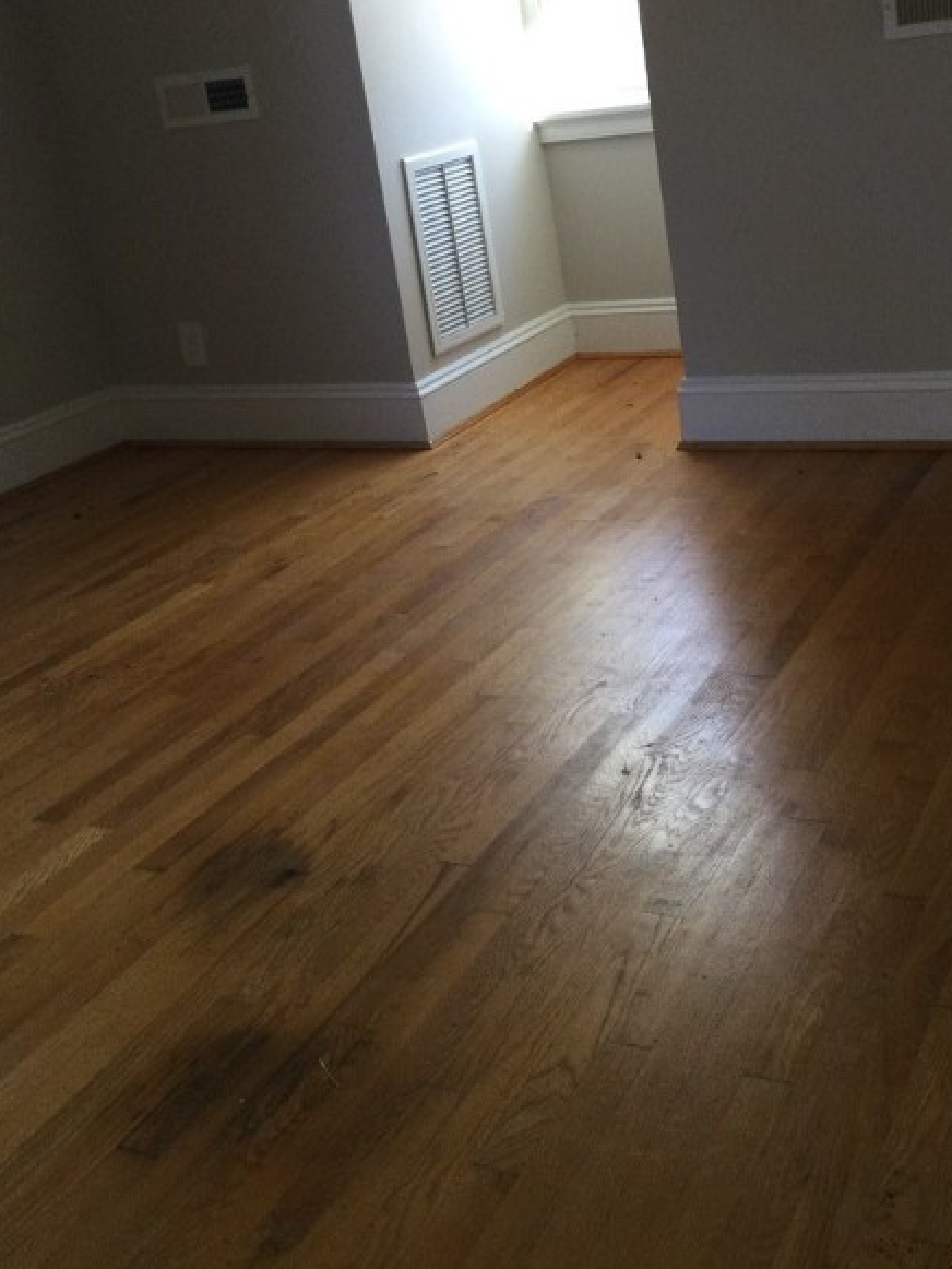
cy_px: 450
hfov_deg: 35.0
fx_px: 1503
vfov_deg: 45.2
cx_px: 563
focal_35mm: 41
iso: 100
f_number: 2.4
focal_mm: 3.3
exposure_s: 1/30
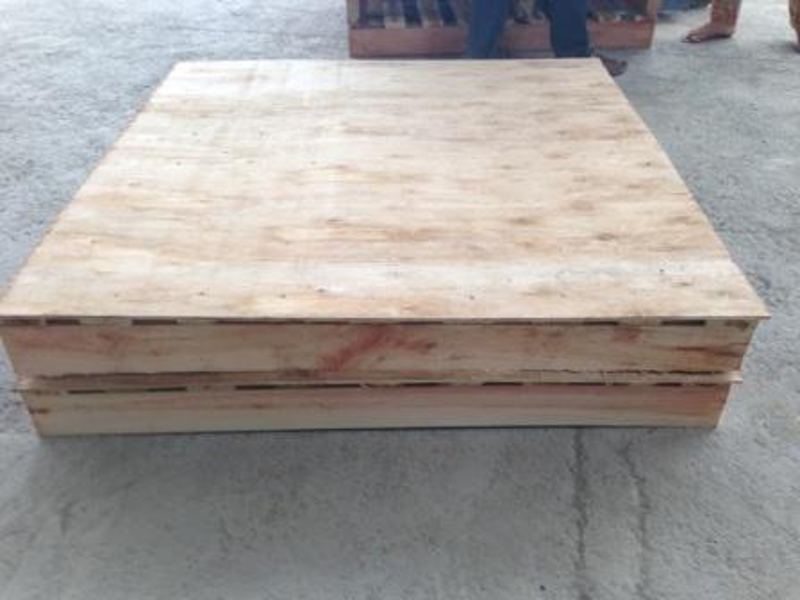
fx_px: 763
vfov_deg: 42.9
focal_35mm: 33
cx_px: 400
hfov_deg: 55.4
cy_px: 300
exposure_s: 1/40
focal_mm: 4.13
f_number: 2.4
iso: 64
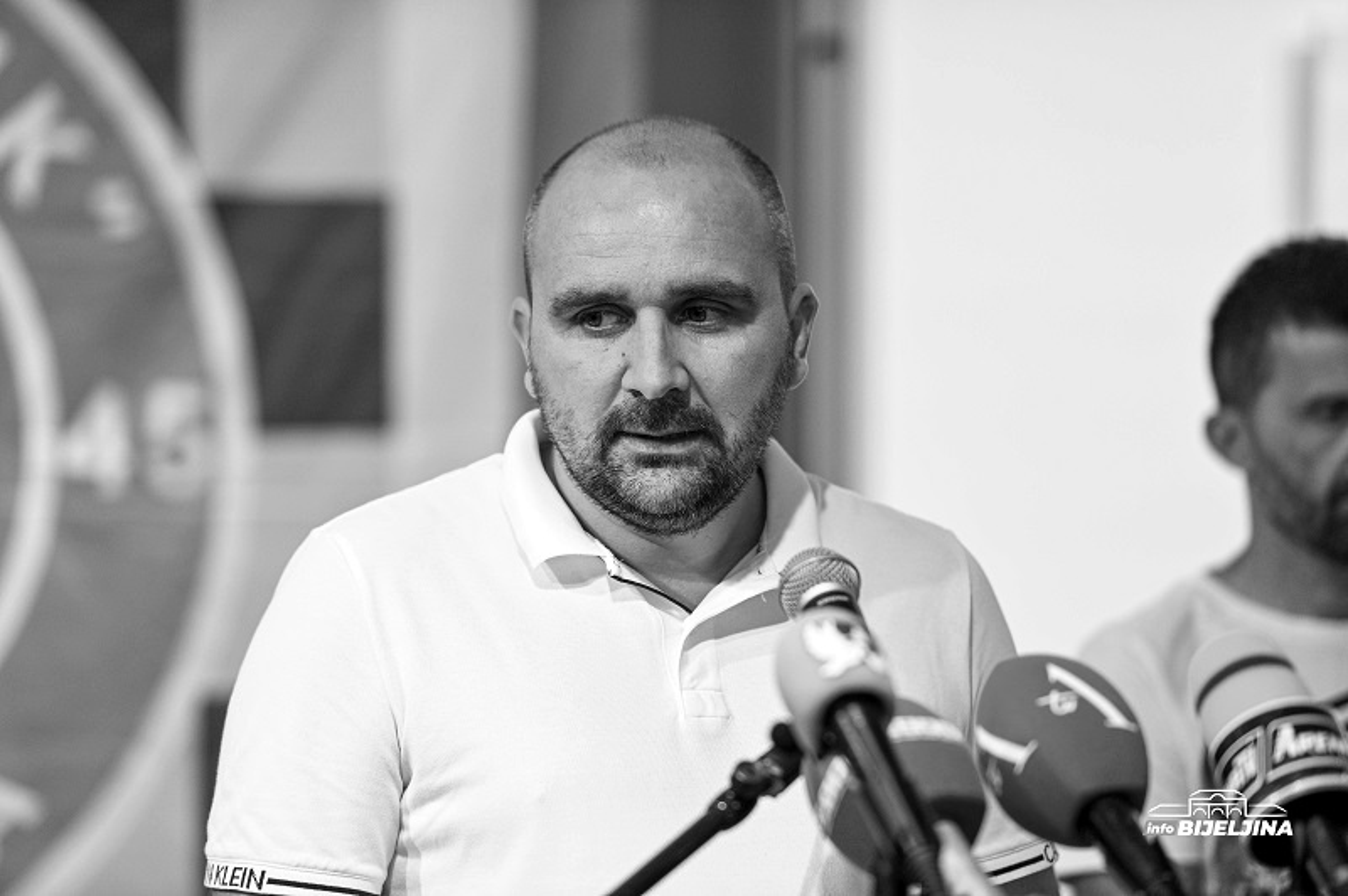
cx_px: 674
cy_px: 448
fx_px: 5986
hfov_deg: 12.8
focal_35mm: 160
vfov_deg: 8.6
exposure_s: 1/800
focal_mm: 160
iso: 1250
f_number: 2.8
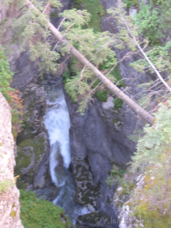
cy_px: 114
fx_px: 685
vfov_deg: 18.9
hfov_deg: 14.2
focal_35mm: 104
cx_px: 86
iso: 50
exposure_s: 1/5
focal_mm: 26.5
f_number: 3.7
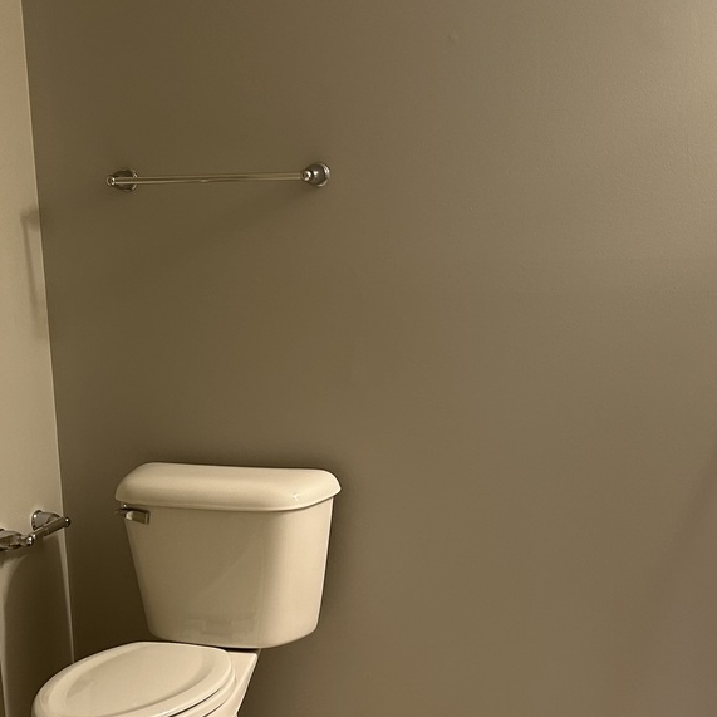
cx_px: 369
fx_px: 1359
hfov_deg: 29.6
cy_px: 413
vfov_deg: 29.5
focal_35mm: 58
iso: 100
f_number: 1.5
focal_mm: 5.7
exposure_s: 1/60
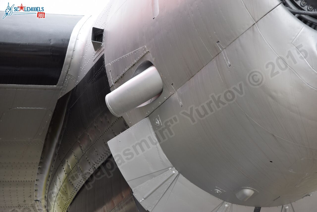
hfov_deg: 10.5
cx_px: 158
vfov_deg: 7.1
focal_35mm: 195
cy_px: 106
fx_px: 1718
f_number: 5.6
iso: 110
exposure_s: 1/125
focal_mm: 130
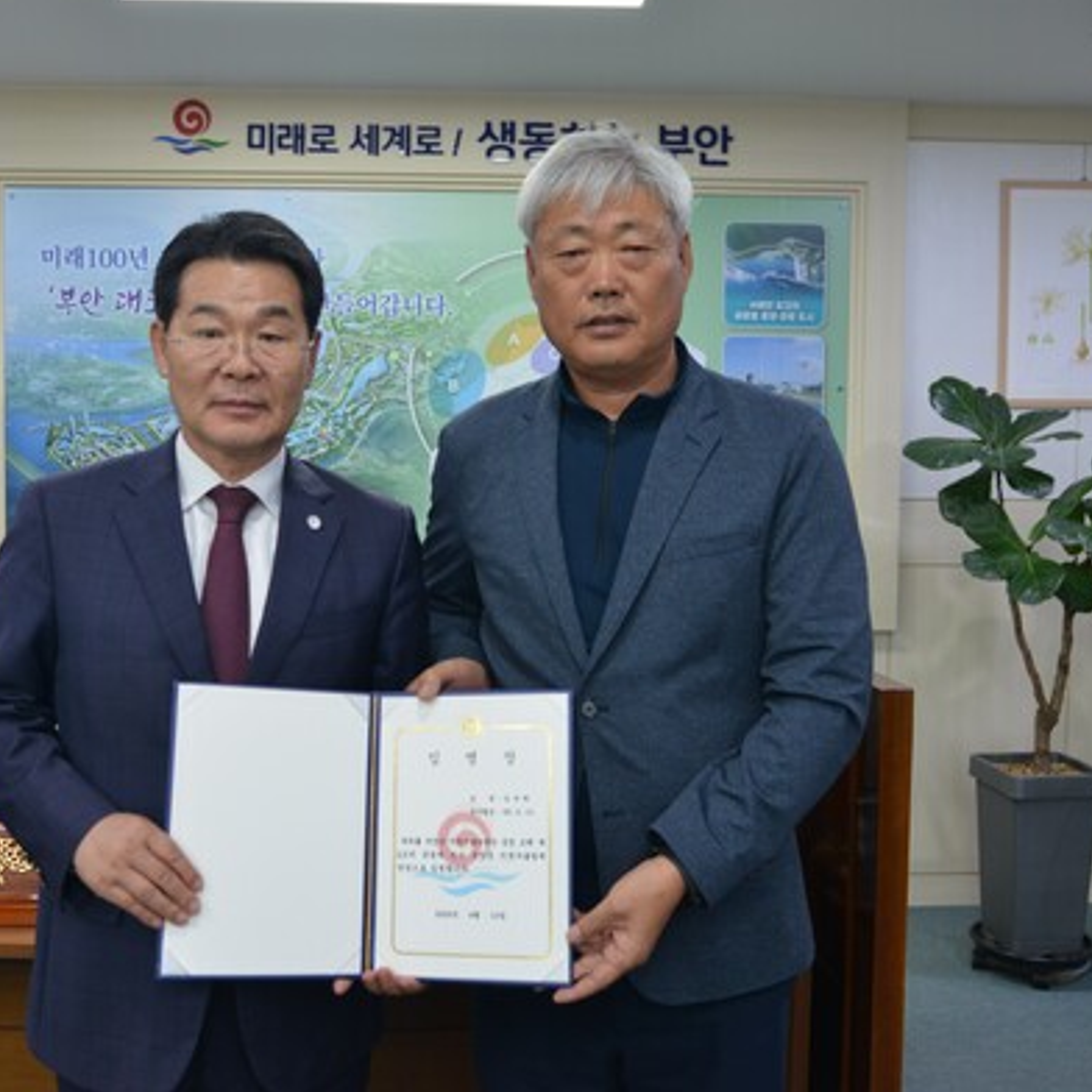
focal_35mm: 39
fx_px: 1392
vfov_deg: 42.8
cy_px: 538
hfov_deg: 42.7
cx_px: 448
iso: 1250
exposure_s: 1/160
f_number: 5
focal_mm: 30
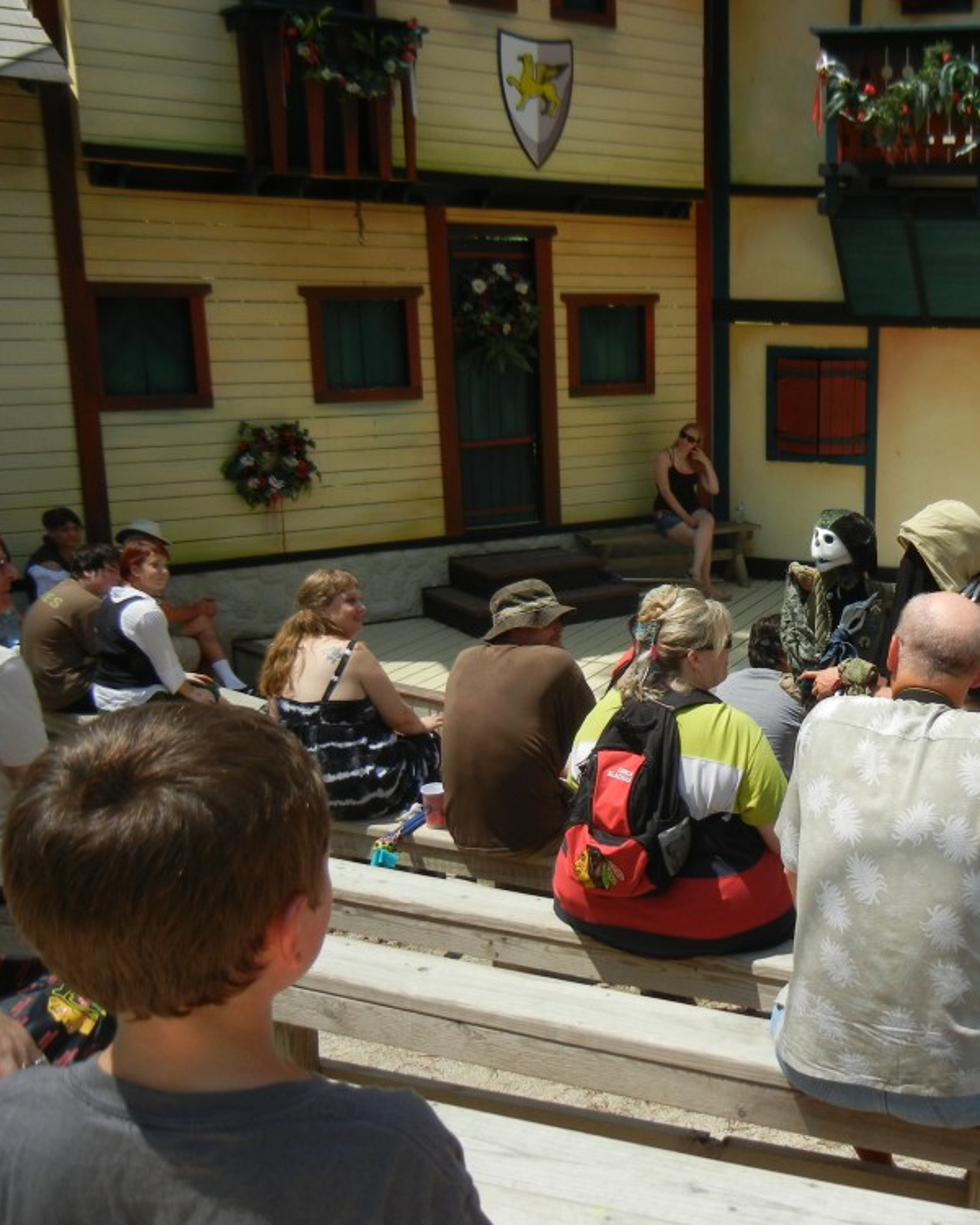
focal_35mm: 40
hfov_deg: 35.8
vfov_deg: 45.8
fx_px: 1450
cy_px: 626
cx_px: 815
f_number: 3.5
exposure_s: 1/716
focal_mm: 5.4
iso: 160
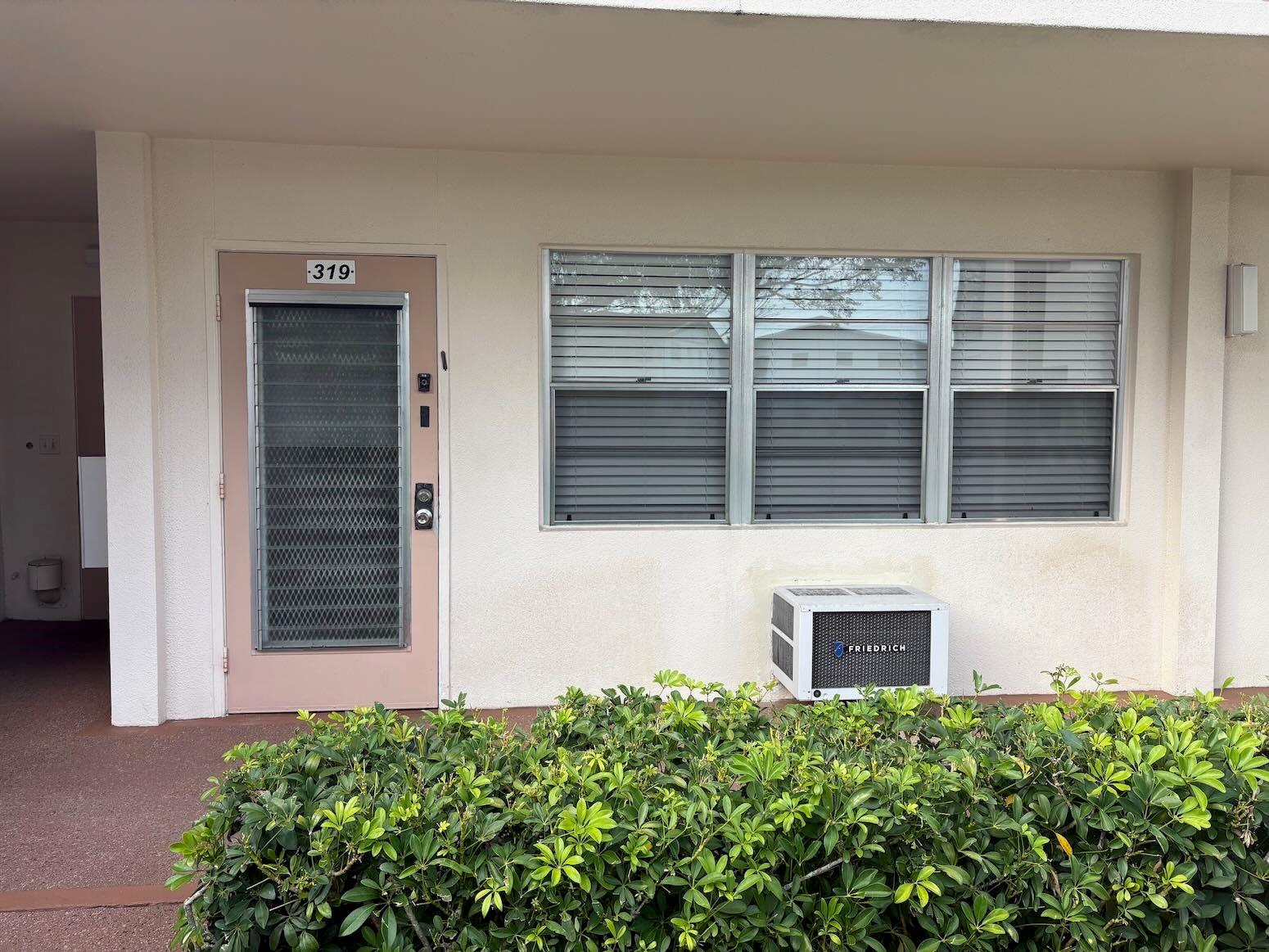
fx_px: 953
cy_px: 476
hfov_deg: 67.3
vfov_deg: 53.1
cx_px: 634
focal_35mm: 26
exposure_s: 1/346
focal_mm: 5.96
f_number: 1.6
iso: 50
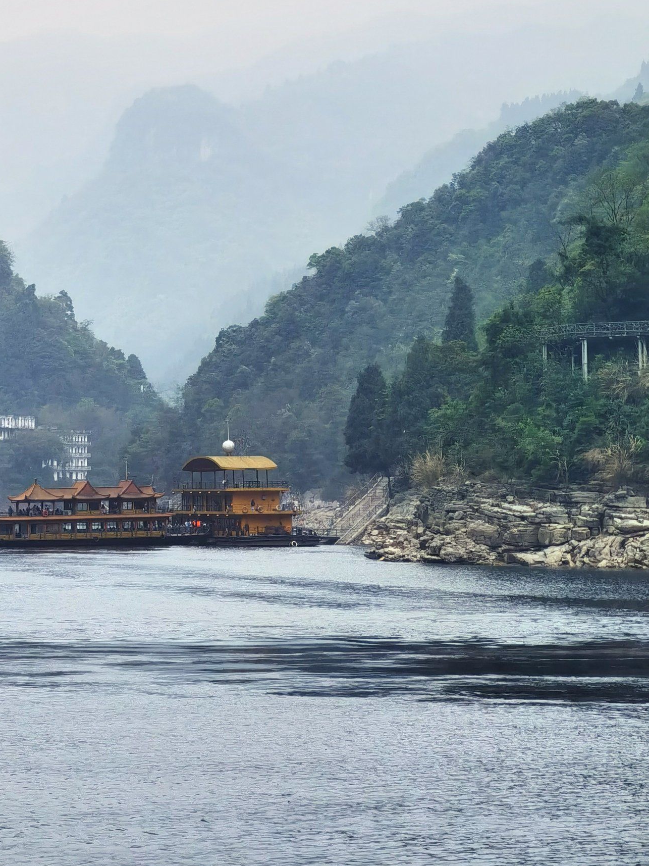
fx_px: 3225
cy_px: 187
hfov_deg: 11.5
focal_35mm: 129
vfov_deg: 15.2
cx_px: 144
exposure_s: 1/833
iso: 50
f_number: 2.4
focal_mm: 7.48
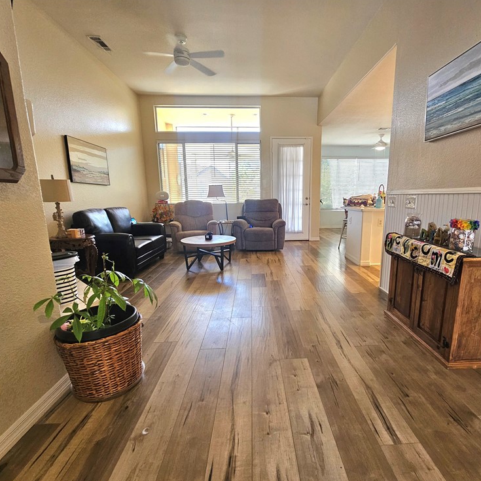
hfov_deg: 87.1
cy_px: 249
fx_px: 252
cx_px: 268
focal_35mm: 16
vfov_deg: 87.4
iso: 200
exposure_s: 1/60.2
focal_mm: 2.2
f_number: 2.2
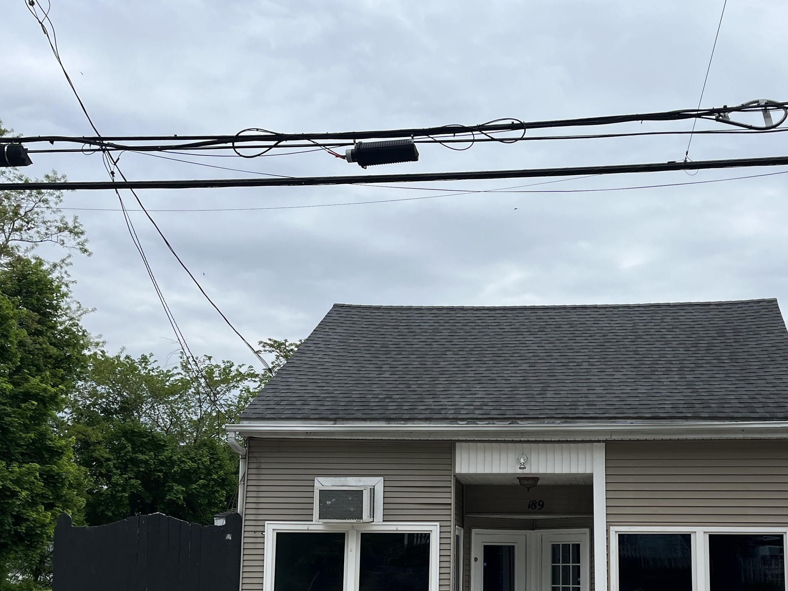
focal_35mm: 43
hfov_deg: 43.2
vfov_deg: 32.8
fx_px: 979
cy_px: 463
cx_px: 533
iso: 50
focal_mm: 5.1
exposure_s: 1/3049
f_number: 1.6
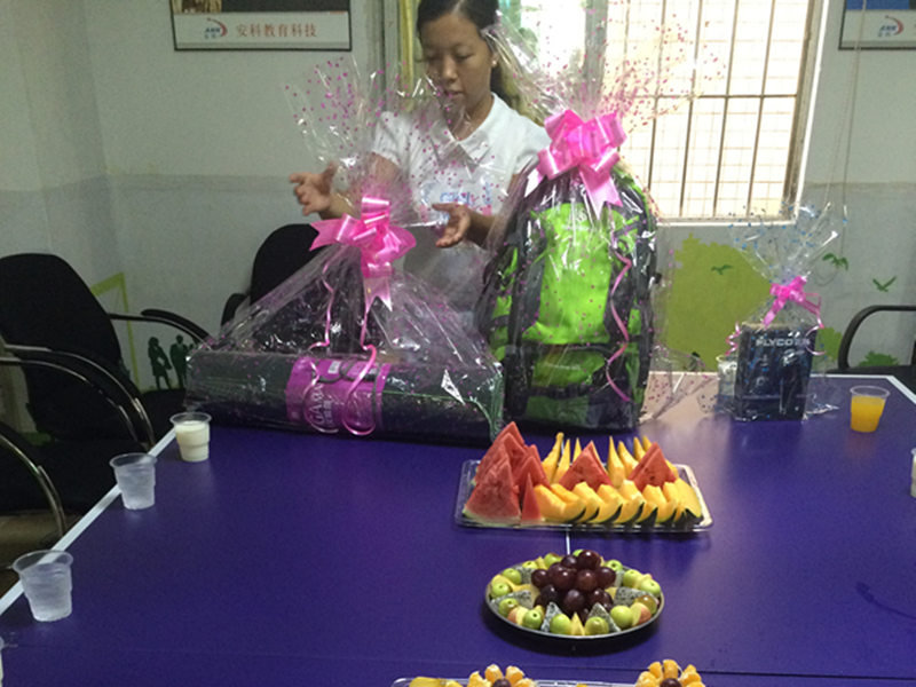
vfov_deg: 48.2
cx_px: 458
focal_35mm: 29
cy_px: 344
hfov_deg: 61.7
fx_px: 767
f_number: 2.2
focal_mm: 4.15
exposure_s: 1/33
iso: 320
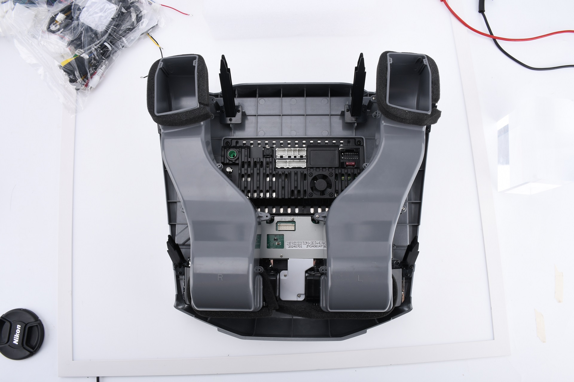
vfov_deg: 47.9
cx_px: 287
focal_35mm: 27
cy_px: 191
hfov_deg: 67.4
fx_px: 430
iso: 160
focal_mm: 18
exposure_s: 1/200
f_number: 18
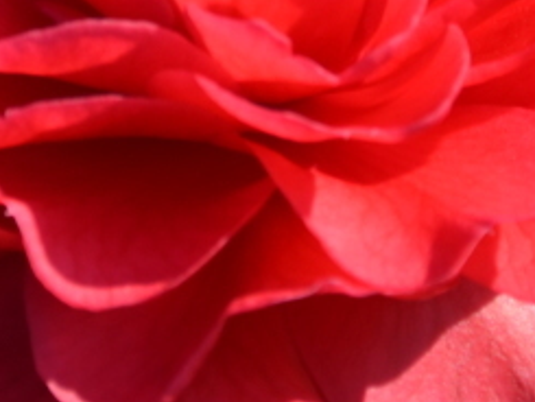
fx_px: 9773
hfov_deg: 3.1
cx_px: 223
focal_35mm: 632
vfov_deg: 2.4
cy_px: -7
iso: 100
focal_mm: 105
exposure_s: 1/320
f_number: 5.6
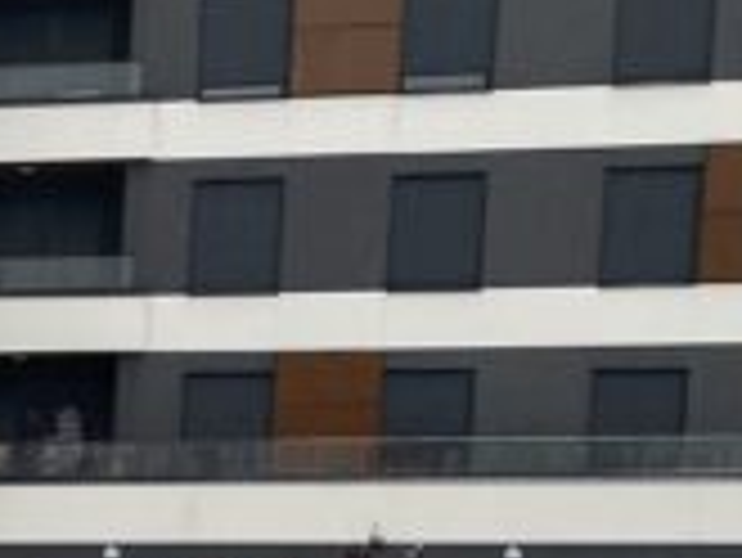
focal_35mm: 121
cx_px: -621
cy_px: 990
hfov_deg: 14.3
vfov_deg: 11.4
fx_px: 2596
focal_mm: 4.25
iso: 80
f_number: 1.8
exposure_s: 1/121
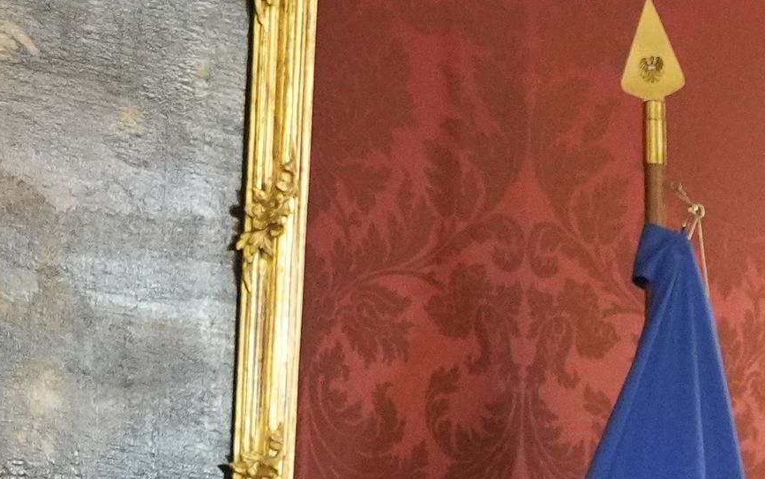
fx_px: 3920
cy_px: 1157
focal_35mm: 188
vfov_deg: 6.6
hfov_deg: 10.9
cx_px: 1012
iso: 5000
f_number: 3.2
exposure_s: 1/400
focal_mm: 40
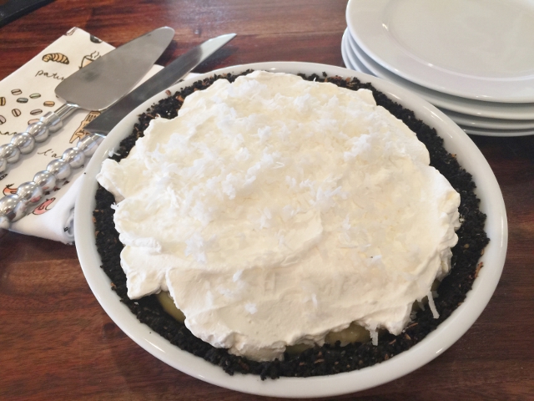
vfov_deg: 48.2
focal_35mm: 29
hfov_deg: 61.7
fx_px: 447
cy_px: 200
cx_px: 267
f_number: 2.2
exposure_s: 1/15
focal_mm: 4.15
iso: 32
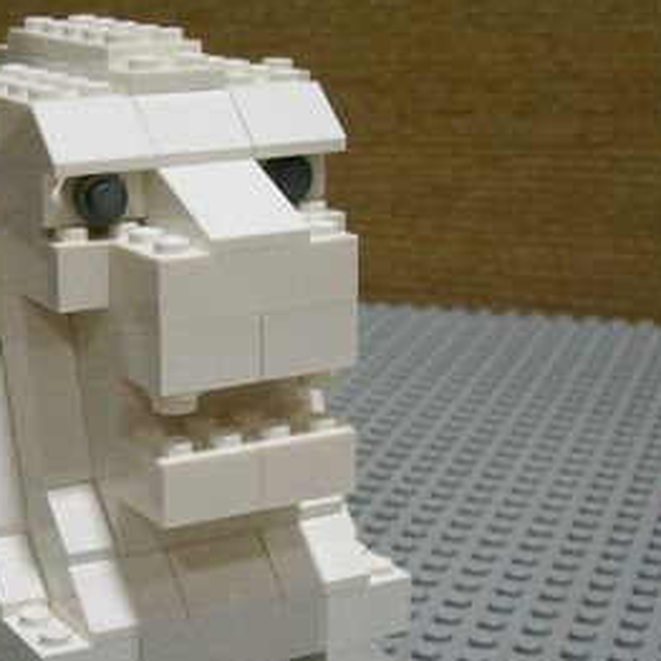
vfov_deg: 21.4
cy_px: 366
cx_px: 129
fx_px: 1750
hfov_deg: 21.1
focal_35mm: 81
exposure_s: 1/20
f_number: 3.1
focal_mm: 8.2
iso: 400
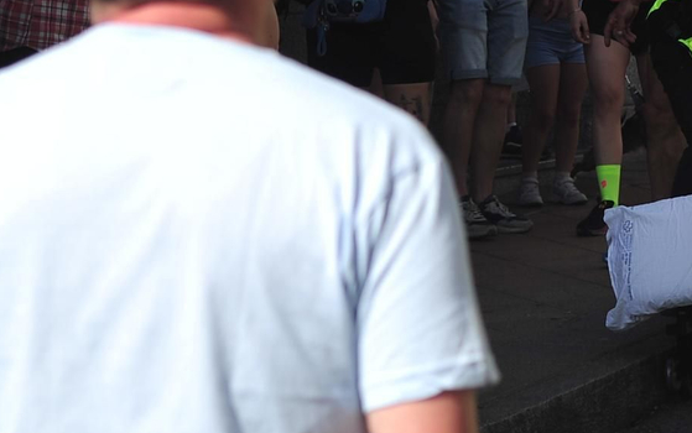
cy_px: 153
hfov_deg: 10.1
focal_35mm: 204
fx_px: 3849
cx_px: 800
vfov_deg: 6.4
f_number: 5
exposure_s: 1/640
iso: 125
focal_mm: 70
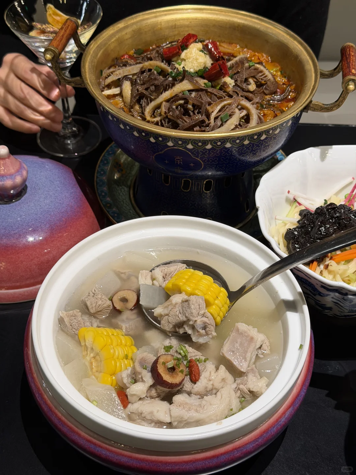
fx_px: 658
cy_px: 238
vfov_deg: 39.7
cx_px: 178
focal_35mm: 48
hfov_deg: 30.3
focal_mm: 6.76
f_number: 1.78
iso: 125
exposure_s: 1/50
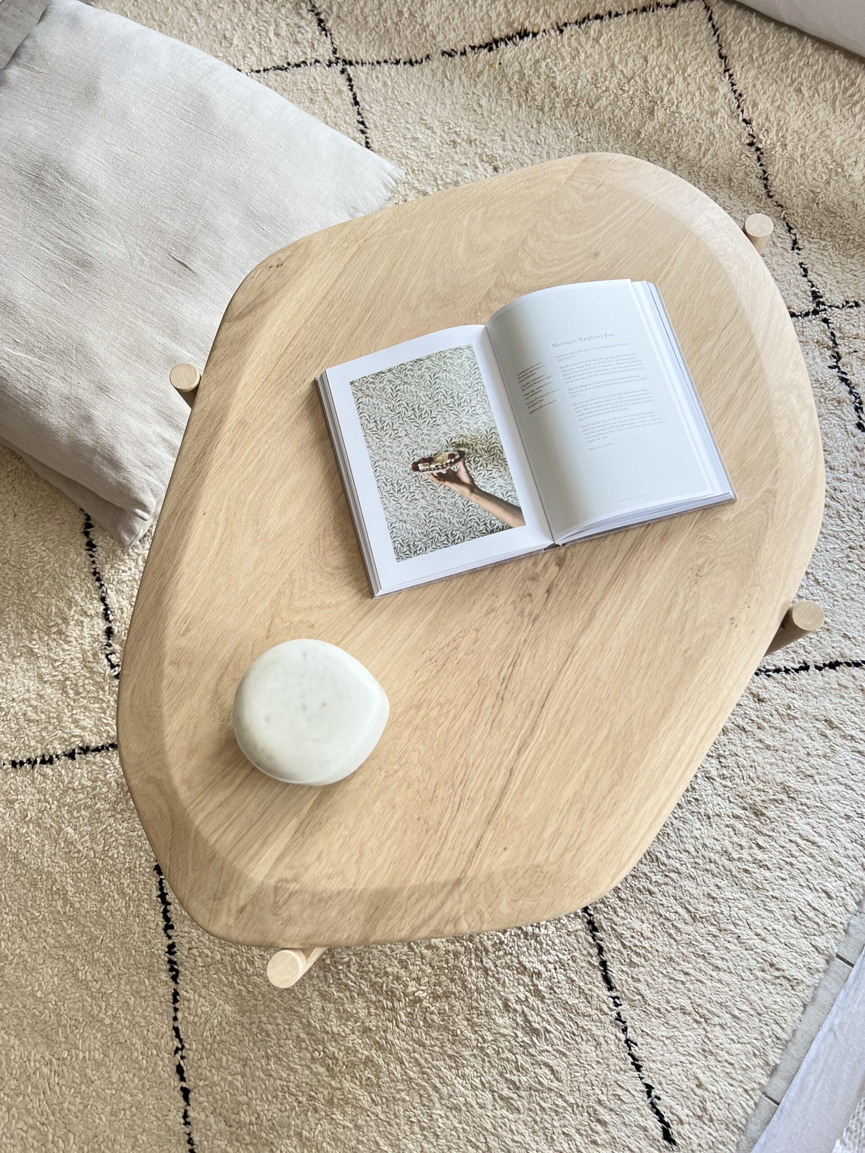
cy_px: 576
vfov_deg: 67.3
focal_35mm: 26
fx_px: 866
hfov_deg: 53.1
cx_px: 432
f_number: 1.5
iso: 160
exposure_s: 1/60
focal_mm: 5.7
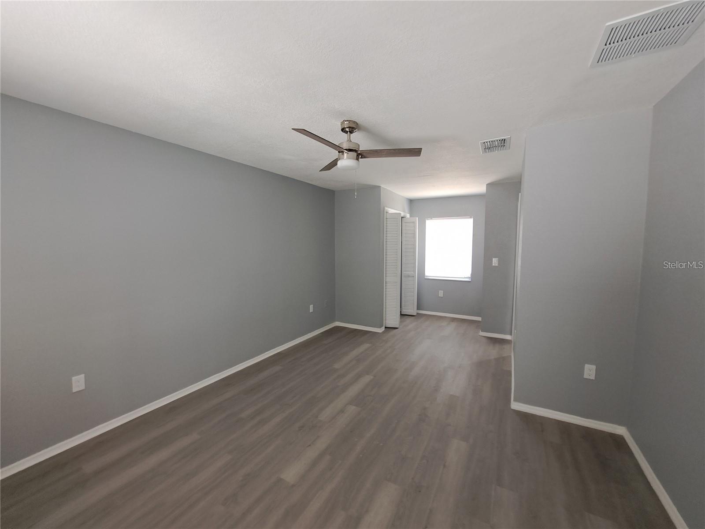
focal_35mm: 13
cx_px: 352
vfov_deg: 89.9
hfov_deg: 106.2
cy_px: 264
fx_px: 265
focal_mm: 1.74
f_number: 2.2
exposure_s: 1/40
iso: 125
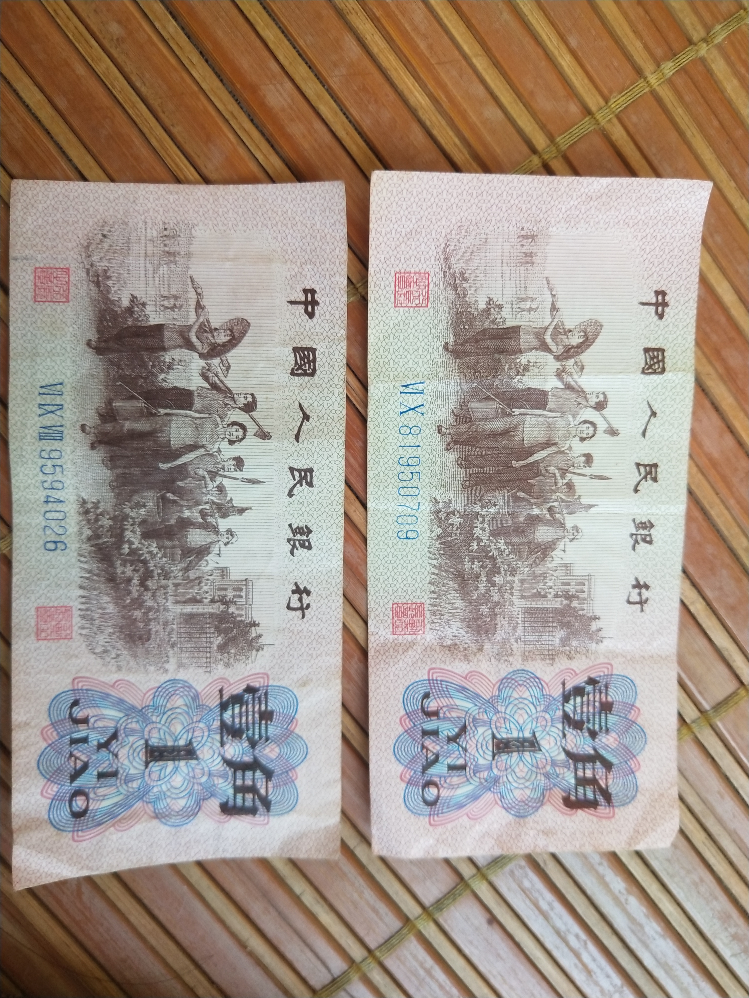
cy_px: 499
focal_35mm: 30
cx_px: 374
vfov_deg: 60.0
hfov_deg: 46.8
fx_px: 865
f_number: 1.8
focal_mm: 3.95
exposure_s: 1/100
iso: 161
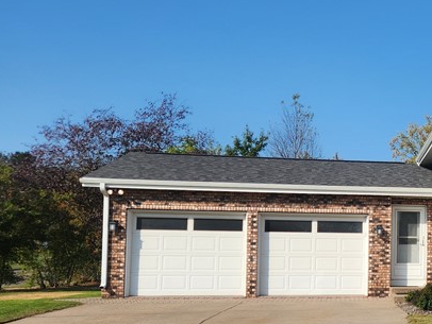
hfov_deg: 29.1
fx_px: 724
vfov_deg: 25.0
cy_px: 233
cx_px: 504
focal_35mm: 58
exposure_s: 1/1433
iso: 20
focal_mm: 5.4
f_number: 1.8
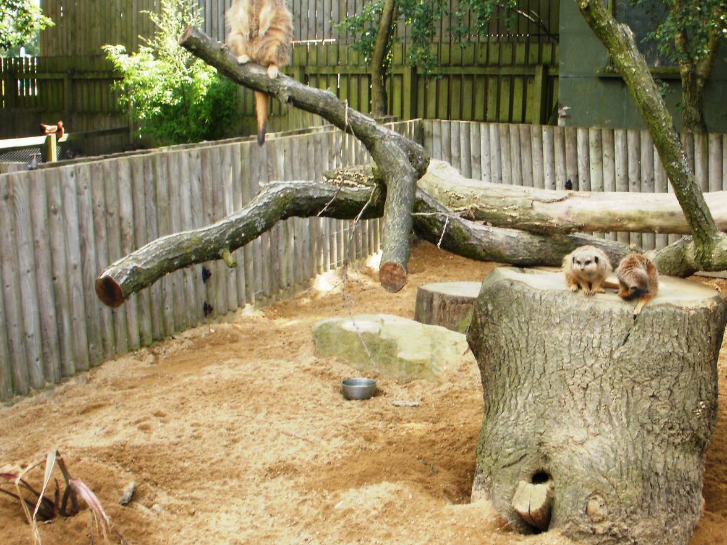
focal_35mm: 49
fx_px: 1029
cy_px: 262
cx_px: 493
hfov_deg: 38.4
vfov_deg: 29.7
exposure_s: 1/80
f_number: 5.6
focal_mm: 6.3
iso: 100
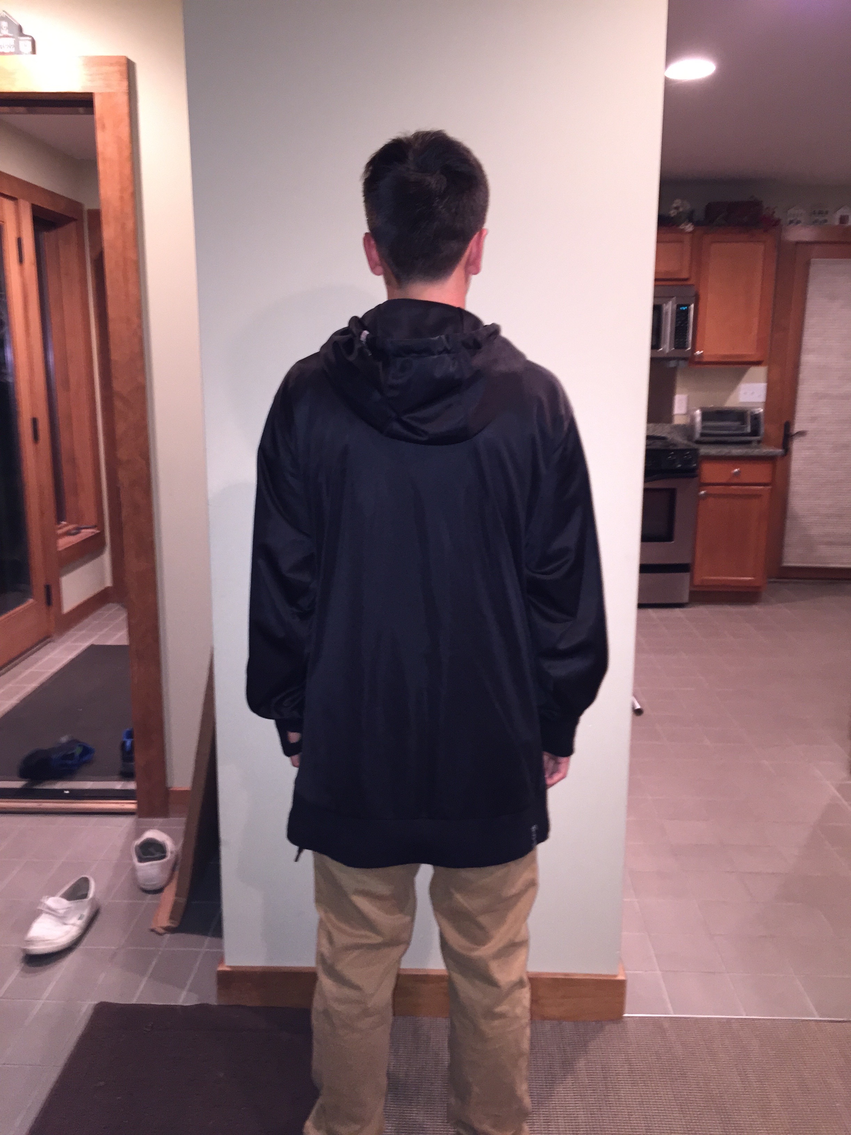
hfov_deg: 48.2
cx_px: 426
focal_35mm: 29
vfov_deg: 61.7
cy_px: 568
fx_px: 951
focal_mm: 4.15
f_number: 2.2
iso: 125
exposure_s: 1/16
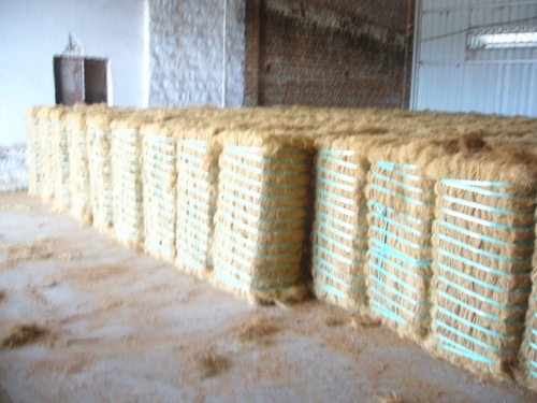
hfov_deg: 52.6
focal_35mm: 35
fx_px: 543
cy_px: 202
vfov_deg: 40.7
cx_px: 268
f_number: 2.8
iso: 100
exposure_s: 1/8
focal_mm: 5.8
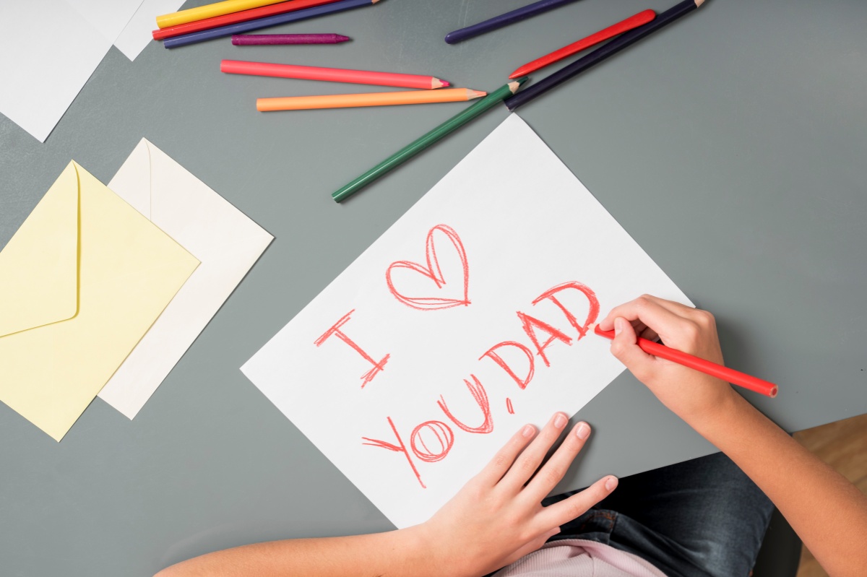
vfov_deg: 24.2
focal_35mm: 56
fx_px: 1348
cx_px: 434
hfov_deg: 35.7
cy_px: 288
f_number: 5.6
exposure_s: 1/160
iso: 160
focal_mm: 56
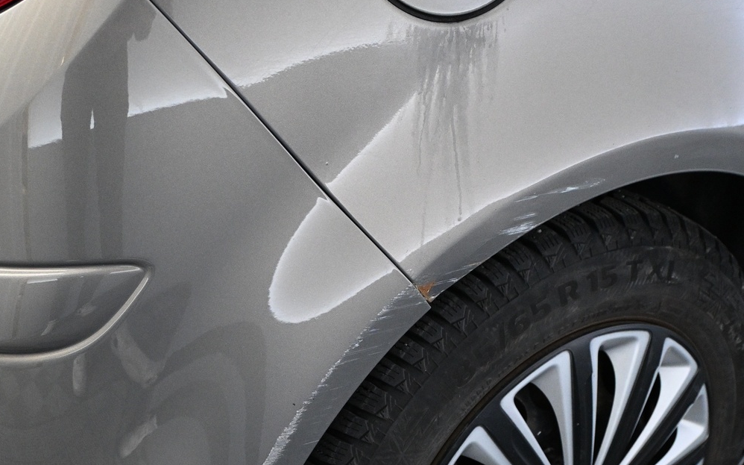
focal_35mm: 48
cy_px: 394
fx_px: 981
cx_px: 334
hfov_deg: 41.5
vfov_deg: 26.0
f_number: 3.8
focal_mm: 19.5
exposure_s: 1/125
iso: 2200
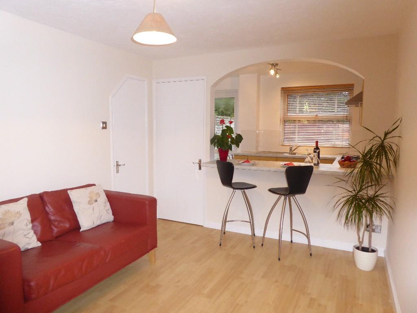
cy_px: 156
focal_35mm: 24
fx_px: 289
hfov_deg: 71.6
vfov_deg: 56.8
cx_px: 208
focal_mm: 4.3
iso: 500
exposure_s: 1/60
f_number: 3.3
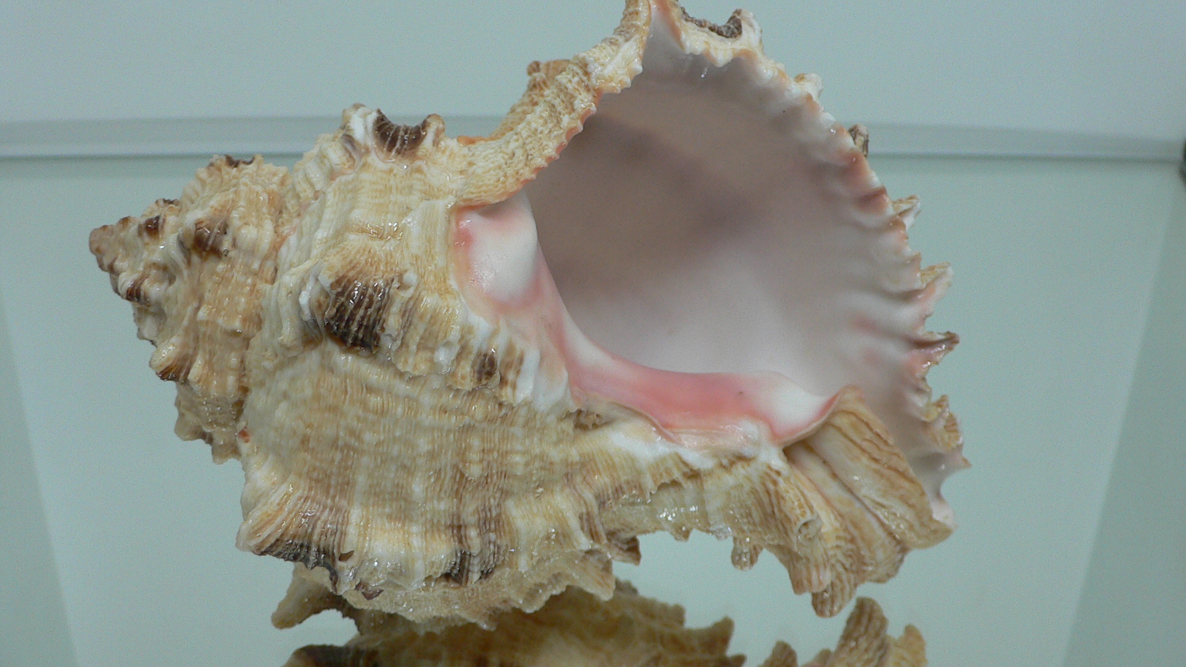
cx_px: 583
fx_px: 1258
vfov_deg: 29.7
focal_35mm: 40
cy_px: 323
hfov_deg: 50.5
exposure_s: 1/60
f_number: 2.8
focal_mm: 4.6
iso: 100
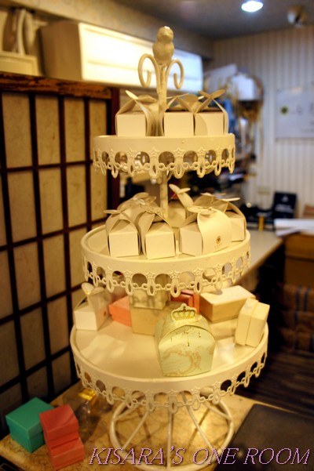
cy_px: 236
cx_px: 157
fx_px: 393
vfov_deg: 62.0
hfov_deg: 43.6
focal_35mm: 30
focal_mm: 20
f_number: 4
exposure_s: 1/30
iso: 250
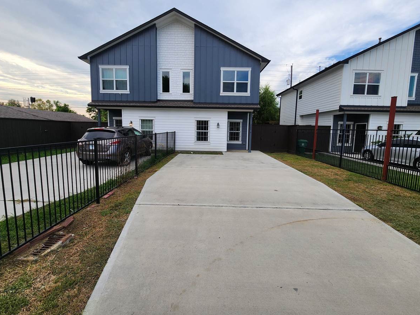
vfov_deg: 85.5
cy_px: 147
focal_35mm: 14
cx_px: 207
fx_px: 170
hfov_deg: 102.1
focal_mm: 2.2
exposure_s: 1/827
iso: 50
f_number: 2.2
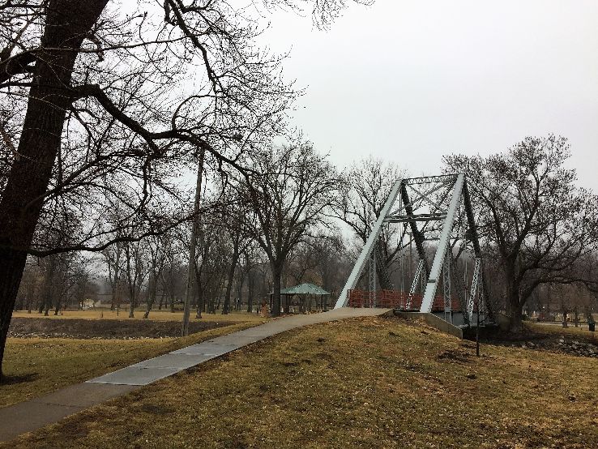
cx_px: 299
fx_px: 501
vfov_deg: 48.3
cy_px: 224
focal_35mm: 29
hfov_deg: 61.6
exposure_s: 1/182
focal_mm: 4.15
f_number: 2.2
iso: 32
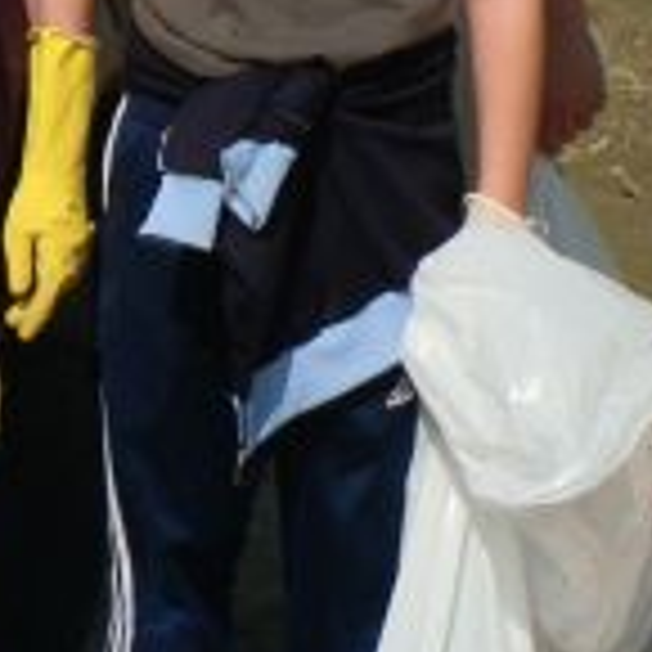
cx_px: -553
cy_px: -90
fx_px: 6393
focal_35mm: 300
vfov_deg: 5.8
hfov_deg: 5.7
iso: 200
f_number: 11.7
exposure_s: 1/400
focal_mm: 13.82
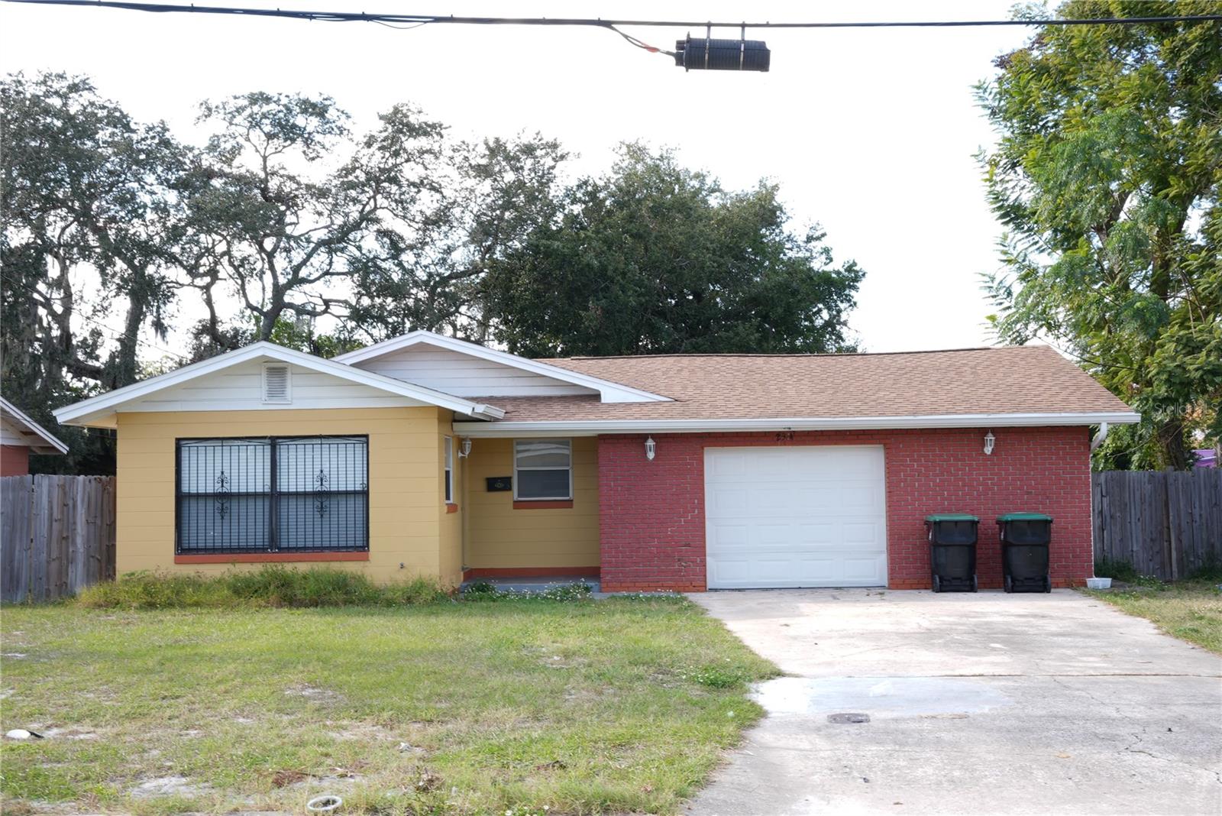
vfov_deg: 32.1
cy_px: 408
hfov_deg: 46.6
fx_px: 1419
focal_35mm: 42
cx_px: 611
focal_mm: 41.8
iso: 64
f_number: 22
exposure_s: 1/4
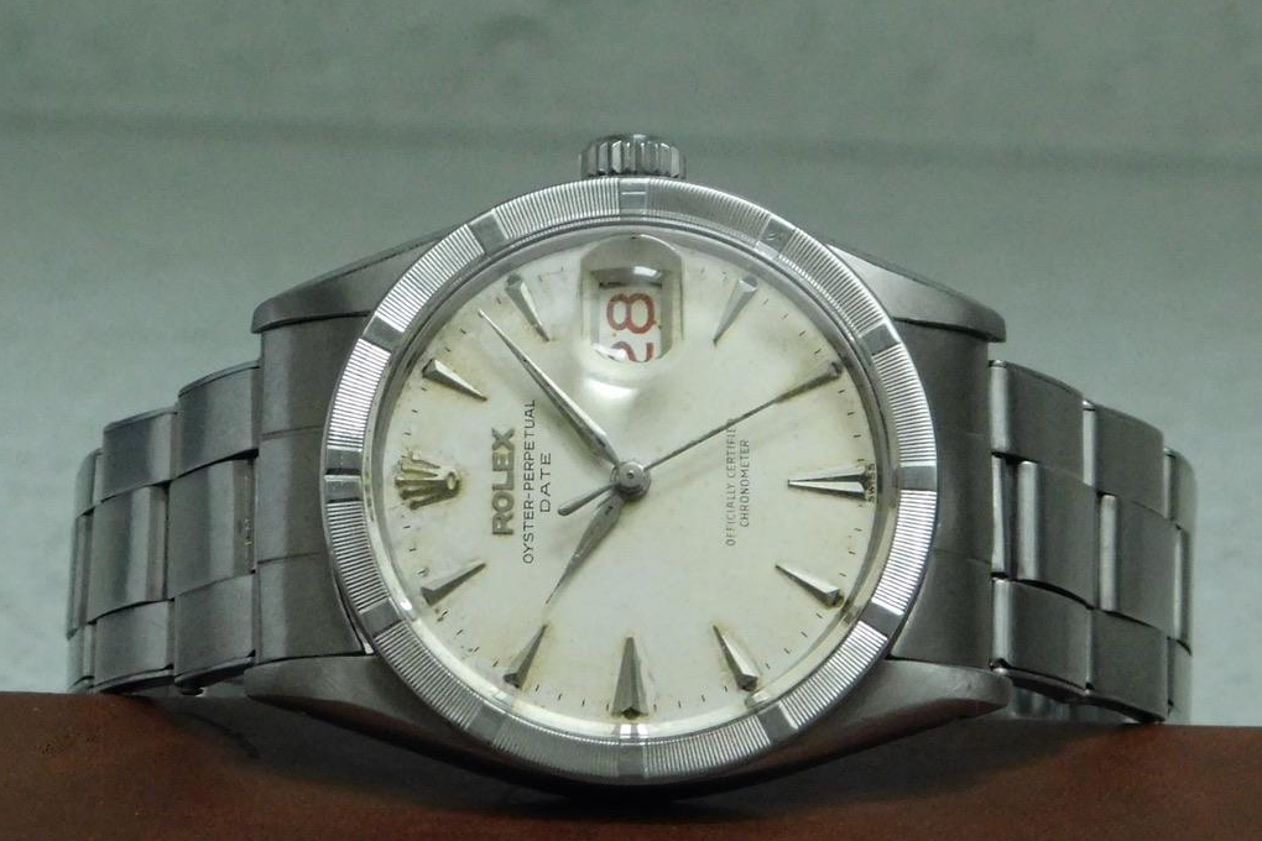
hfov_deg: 21.5
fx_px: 3330
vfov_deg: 14.4
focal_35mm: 95
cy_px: 469
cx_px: 630
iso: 800
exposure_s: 1/13
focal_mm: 16.1
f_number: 4.5
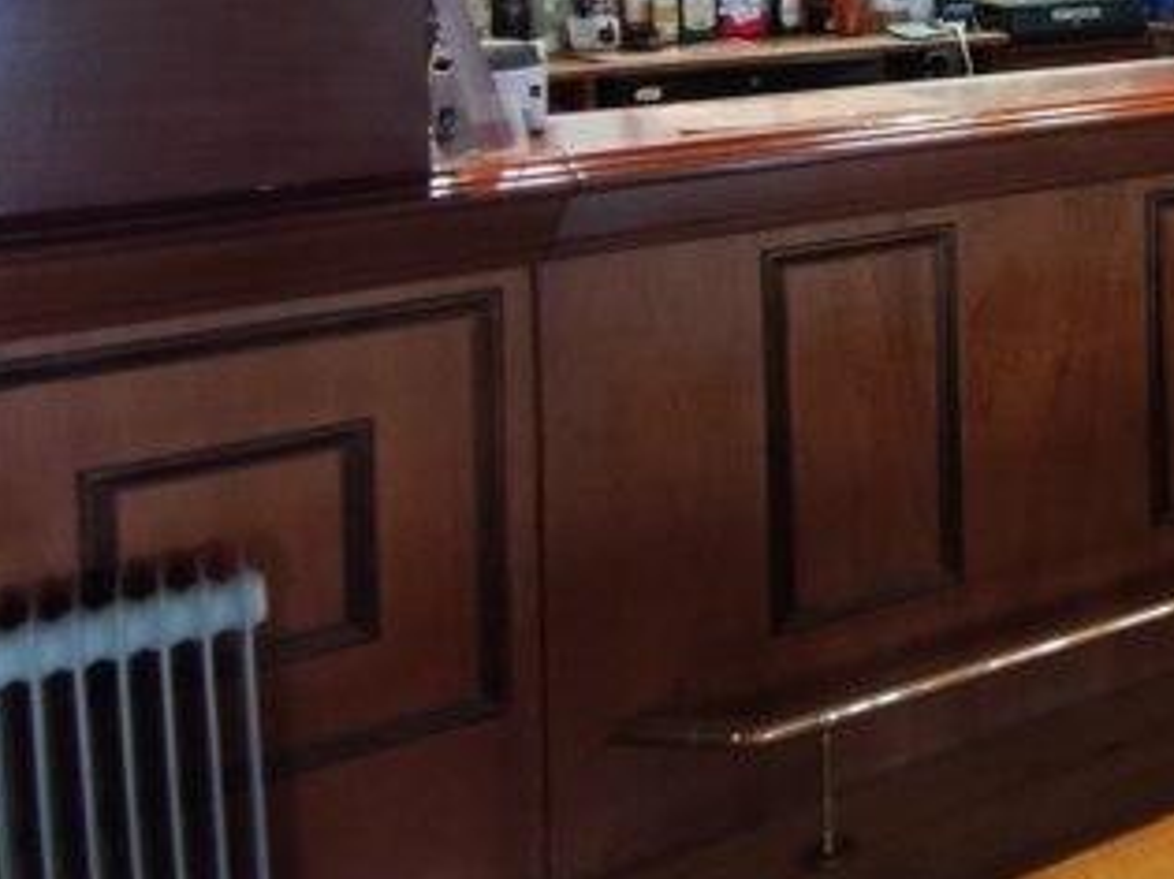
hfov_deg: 29.5
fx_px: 1763
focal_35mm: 52
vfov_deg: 26.0
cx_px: 1532
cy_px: -71
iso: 604
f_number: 2.2
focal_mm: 2.35
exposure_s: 1/25
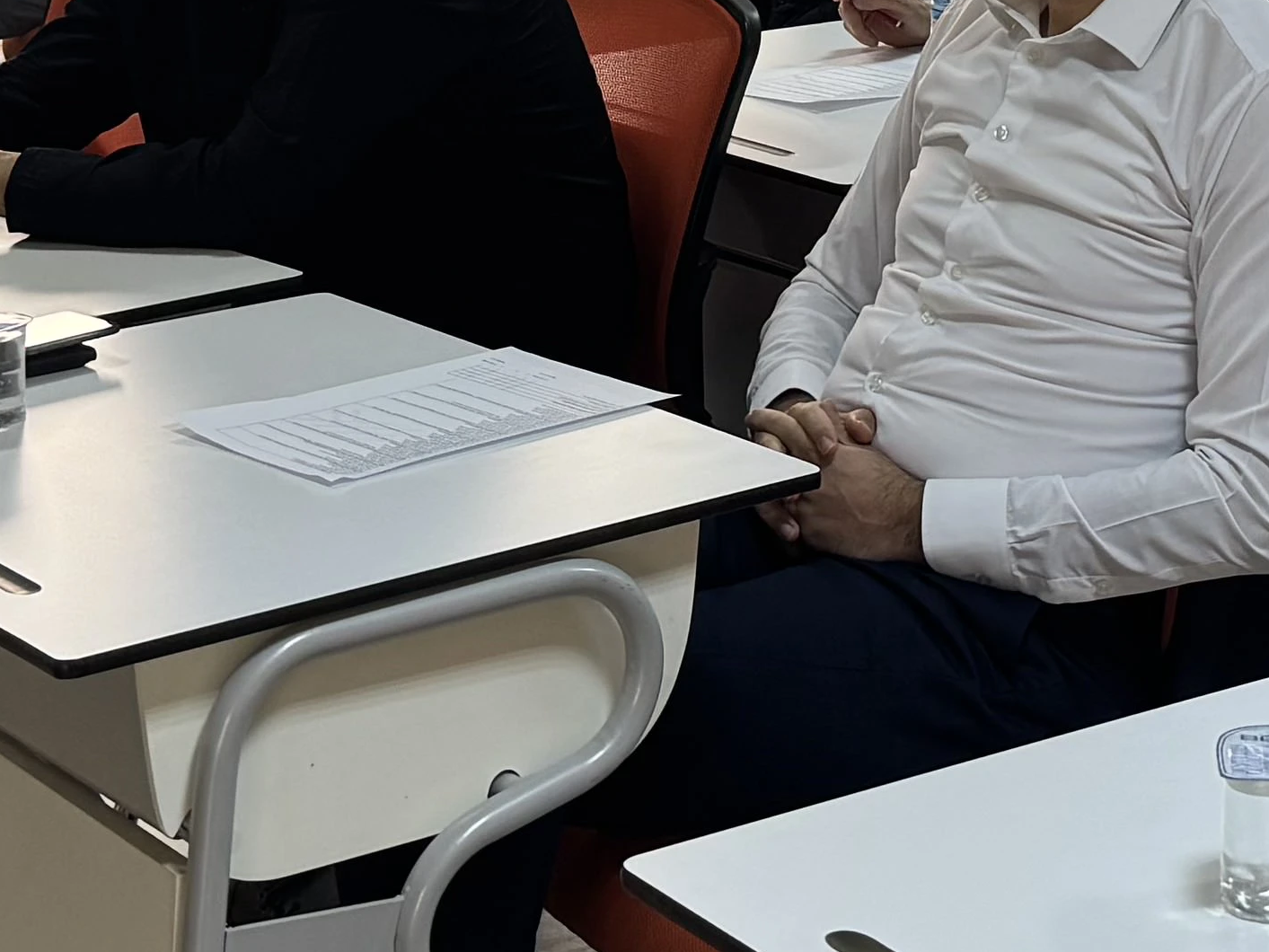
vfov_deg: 14.4
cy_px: -417
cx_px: 1126
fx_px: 3556
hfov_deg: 19.9
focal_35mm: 97
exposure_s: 1/50
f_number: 1.78
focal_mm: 6.76
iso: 160
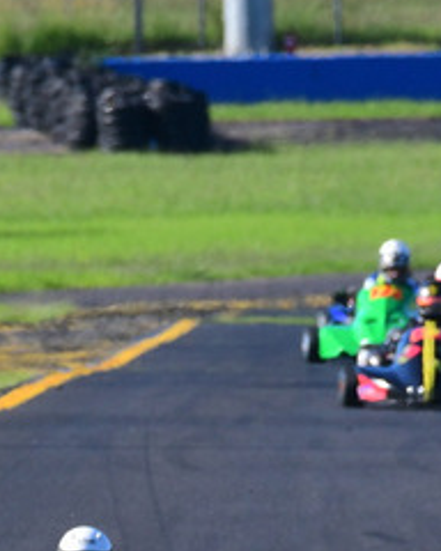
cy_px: 505
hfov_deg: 0.7
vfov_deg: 0.9
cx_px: 140
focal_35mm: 2252
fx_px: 36741
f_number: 10
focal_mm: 480
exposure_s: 1/640
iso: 500
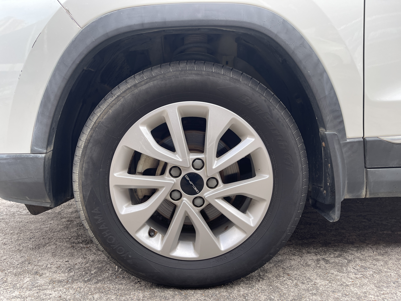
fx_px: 290
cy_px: 150
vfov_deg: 54.9
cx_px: 200
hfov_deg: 69.4
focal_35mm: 25
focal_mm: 5.1
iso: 80
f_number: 1.6
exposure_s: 1/121
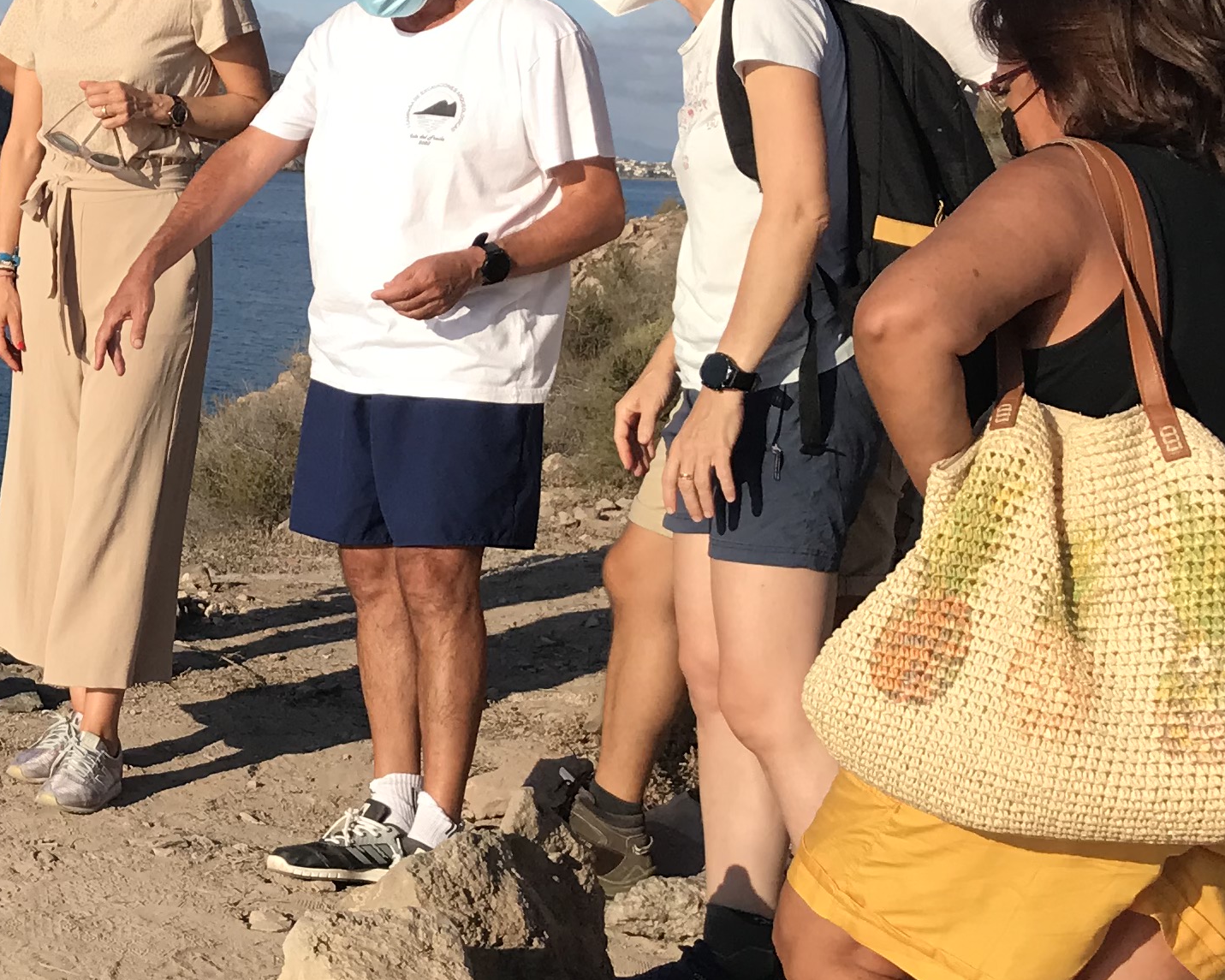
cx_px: -469
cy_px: 421
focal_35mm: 77
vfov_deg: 19.9
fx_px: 2792
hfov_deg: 21.7
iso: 20
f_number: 1.8
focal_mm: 3.99
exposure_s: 1/2591
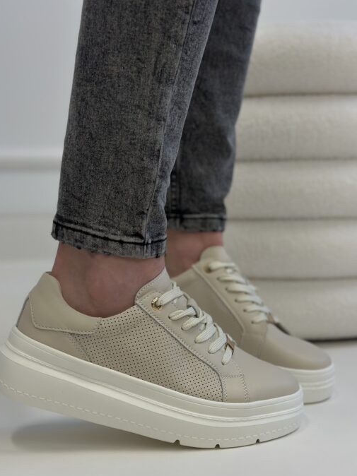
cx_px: 173
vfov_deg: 33.7
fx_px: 784
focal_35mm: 57
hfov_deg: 25.6
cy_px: 282
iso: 80
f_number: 1.78
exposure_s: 1/100
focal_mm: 6.86
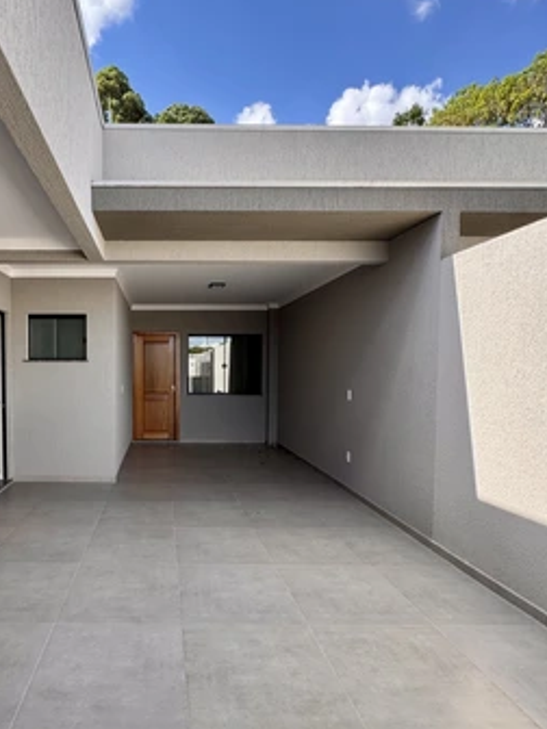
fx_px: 421
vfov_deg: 81.6
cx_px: 163
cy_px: 388
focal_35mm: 20
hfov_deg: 63.5
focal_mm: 2.22
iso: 40
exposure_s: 1/302
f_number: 2.2
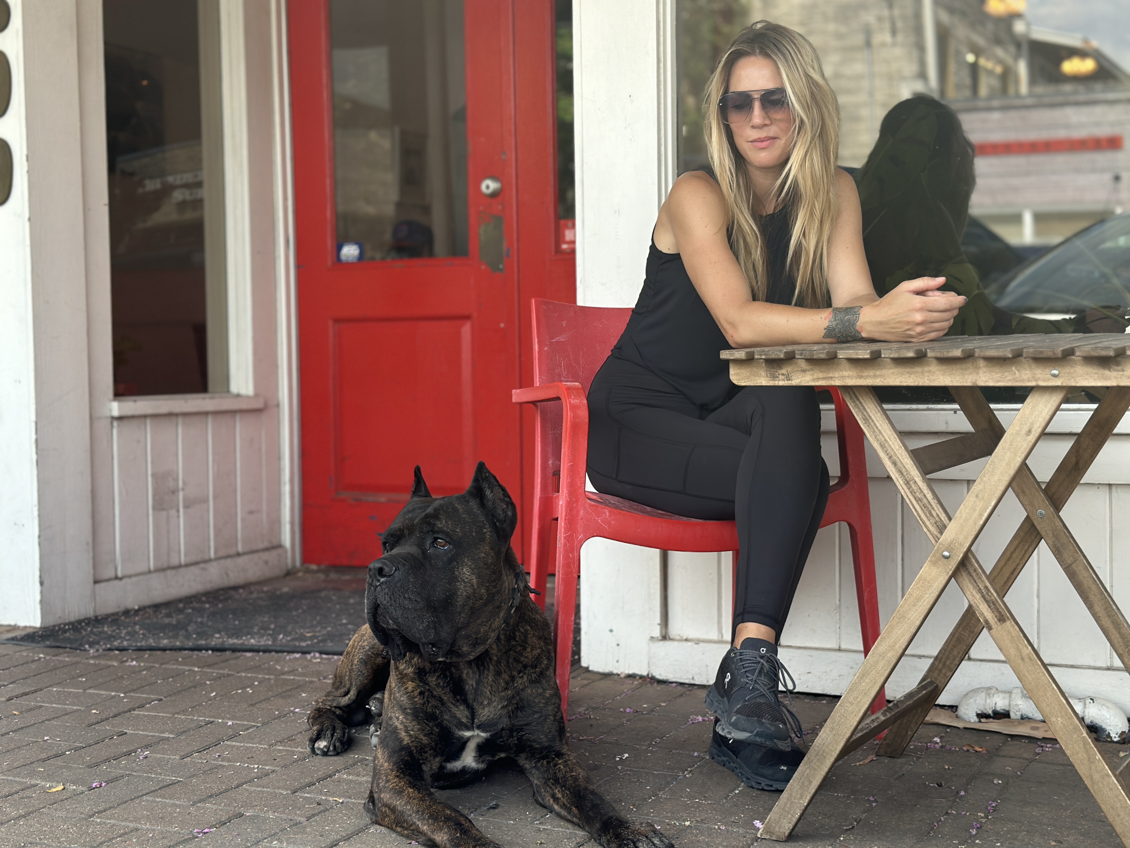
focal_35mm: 48
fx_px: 1567
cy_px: 424
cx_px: 565
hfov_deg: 39.7
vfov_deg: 30.3
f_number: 1.78
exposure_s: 1/590
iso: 80
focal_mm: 6.86
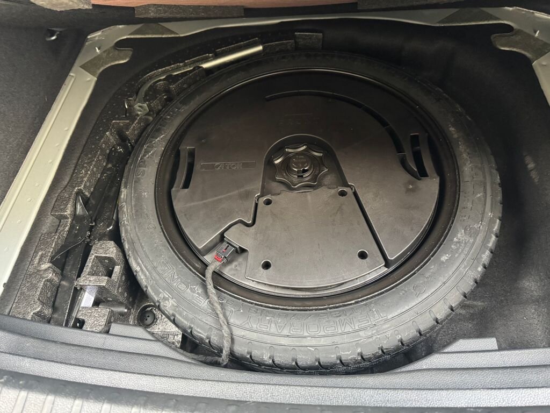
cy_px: 206
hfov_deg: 71.6
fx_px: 381
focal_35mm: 24
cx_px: 275
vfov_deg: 56.8
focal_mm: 6.76
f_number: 1.78
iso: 800
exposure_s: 1/47
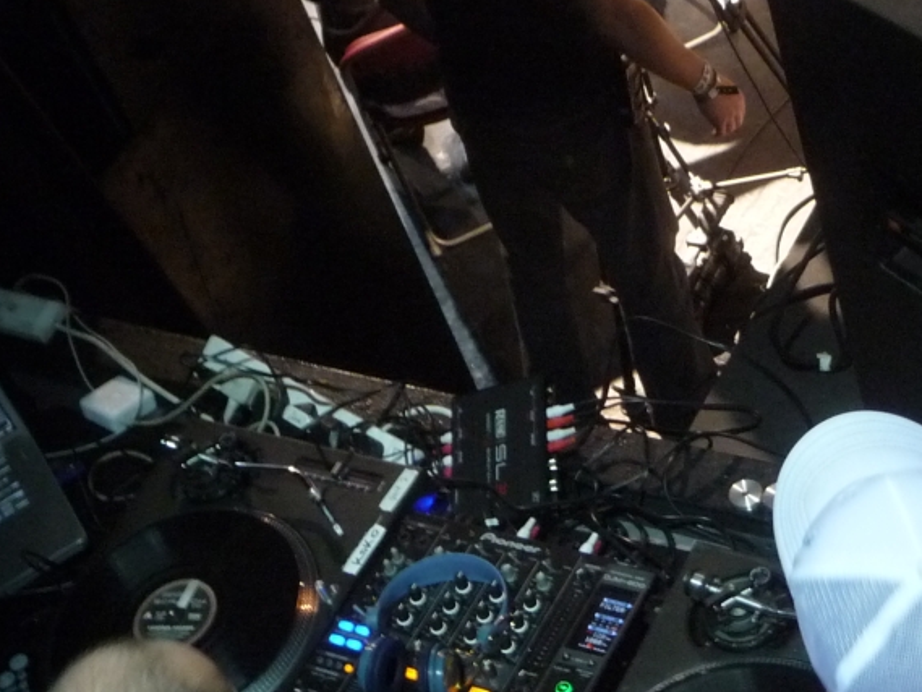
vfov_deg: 20.2
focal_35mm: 72
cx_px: 566
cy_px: 554
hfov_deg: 27.0
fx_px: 1918
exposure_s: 1/8
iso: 400
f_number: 3.4
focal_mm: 5
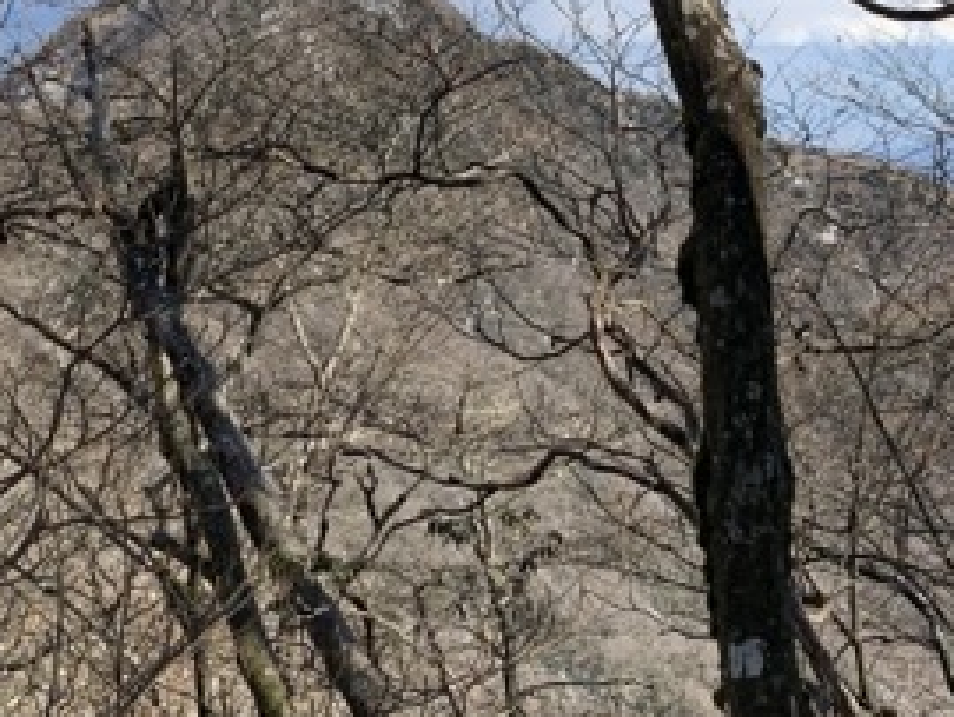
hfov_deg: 25.3
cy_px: 7
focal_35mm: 77
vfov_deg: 18.7
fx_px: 2124
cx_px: 367
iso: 25
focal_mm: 4.25
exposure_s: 1/1779
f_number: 1.8
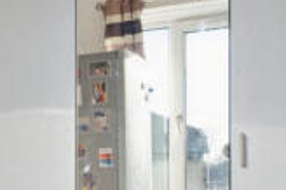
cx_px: -132
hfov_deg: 20.9
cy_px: 194
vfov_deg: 15.9
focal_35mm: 84
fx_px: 667
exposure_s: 1/125
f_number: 8
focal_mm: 14
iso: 800
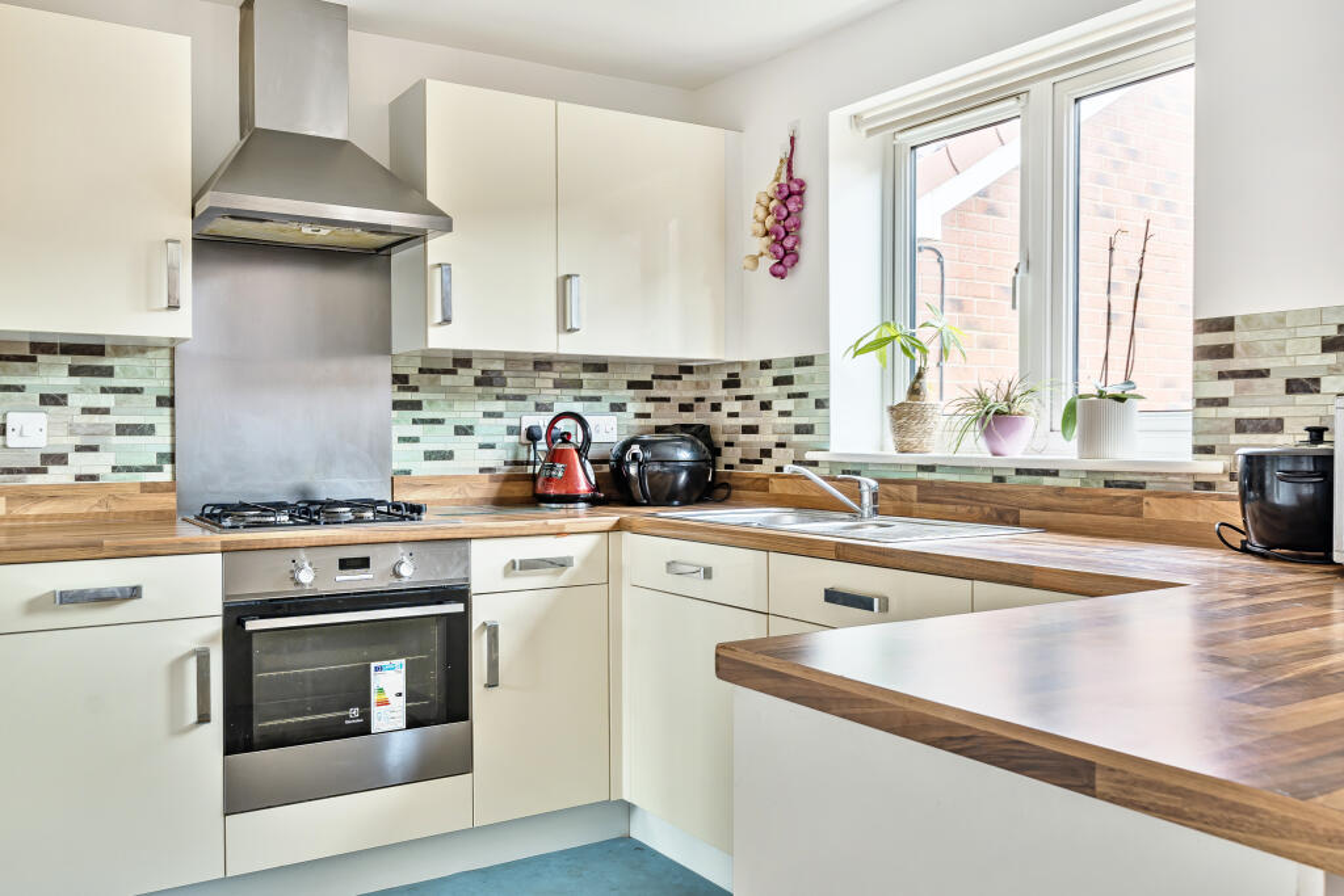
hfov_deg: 61.9
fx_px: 1120
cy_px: 448
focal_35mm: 30
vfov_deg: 43.6
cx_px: 672
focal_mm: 20
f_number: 8
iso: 100
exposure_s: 1/2.5
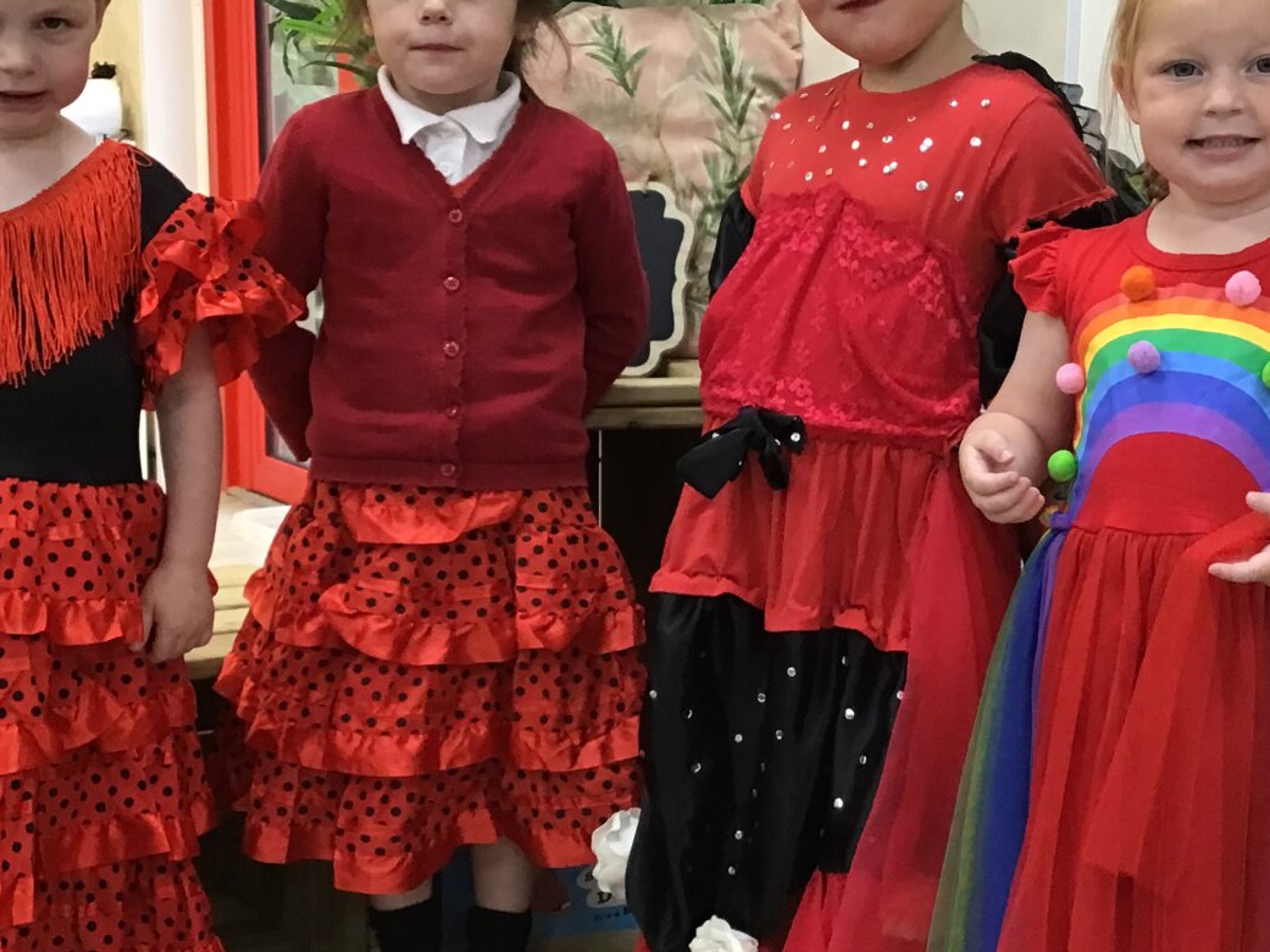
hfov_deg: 31.6
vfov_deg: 24.0
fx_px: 2238
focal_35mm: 61
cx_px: 710
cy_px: 497
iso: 100
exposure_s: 1/33
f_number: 2.4
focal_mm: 3.3
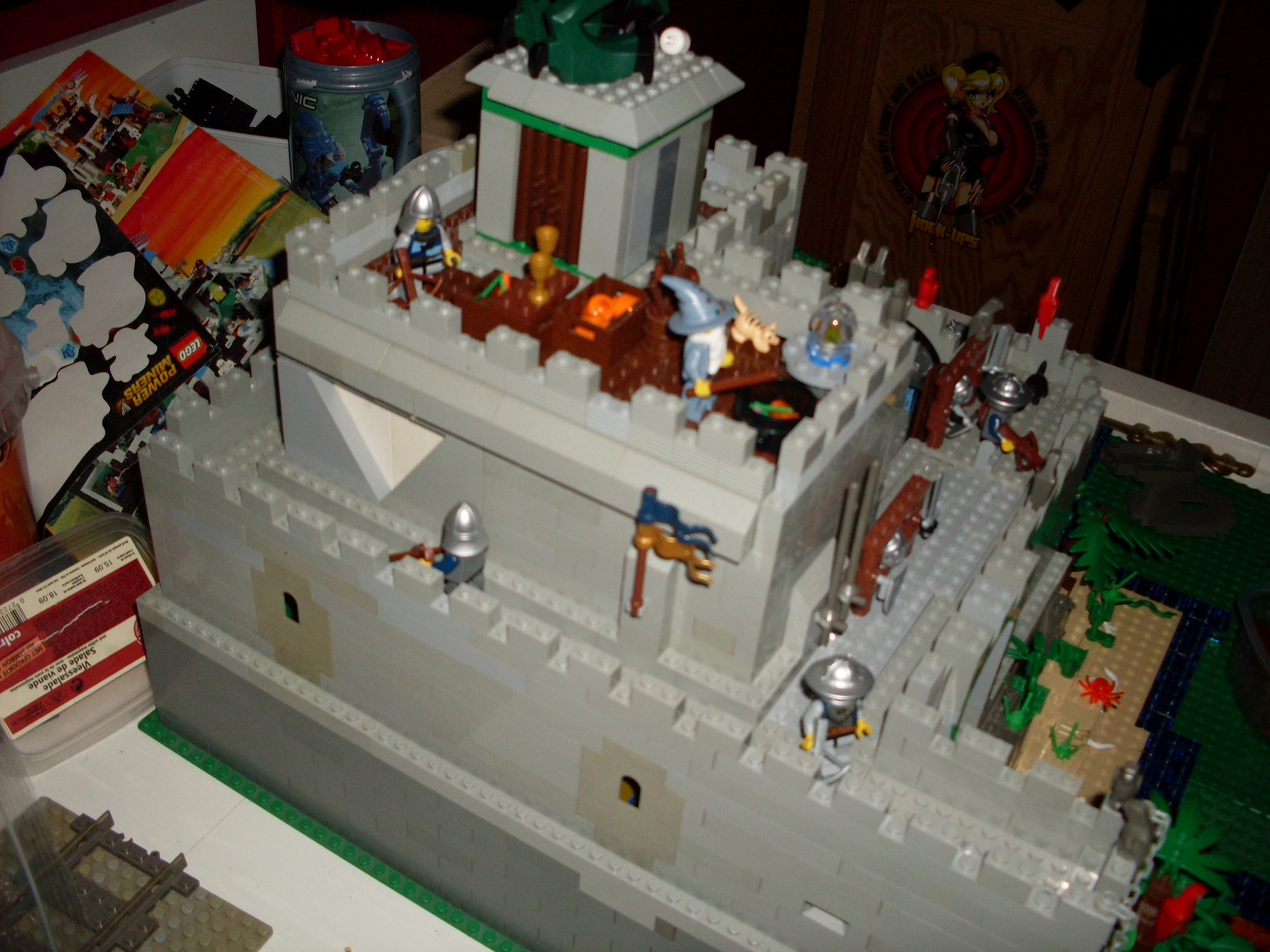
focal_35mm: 38
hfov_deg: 49.0
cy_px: 476
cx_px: 635
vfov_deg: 37.7
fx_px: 1394
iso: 100
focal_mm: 6.3
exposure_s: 1/45
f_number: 2.8
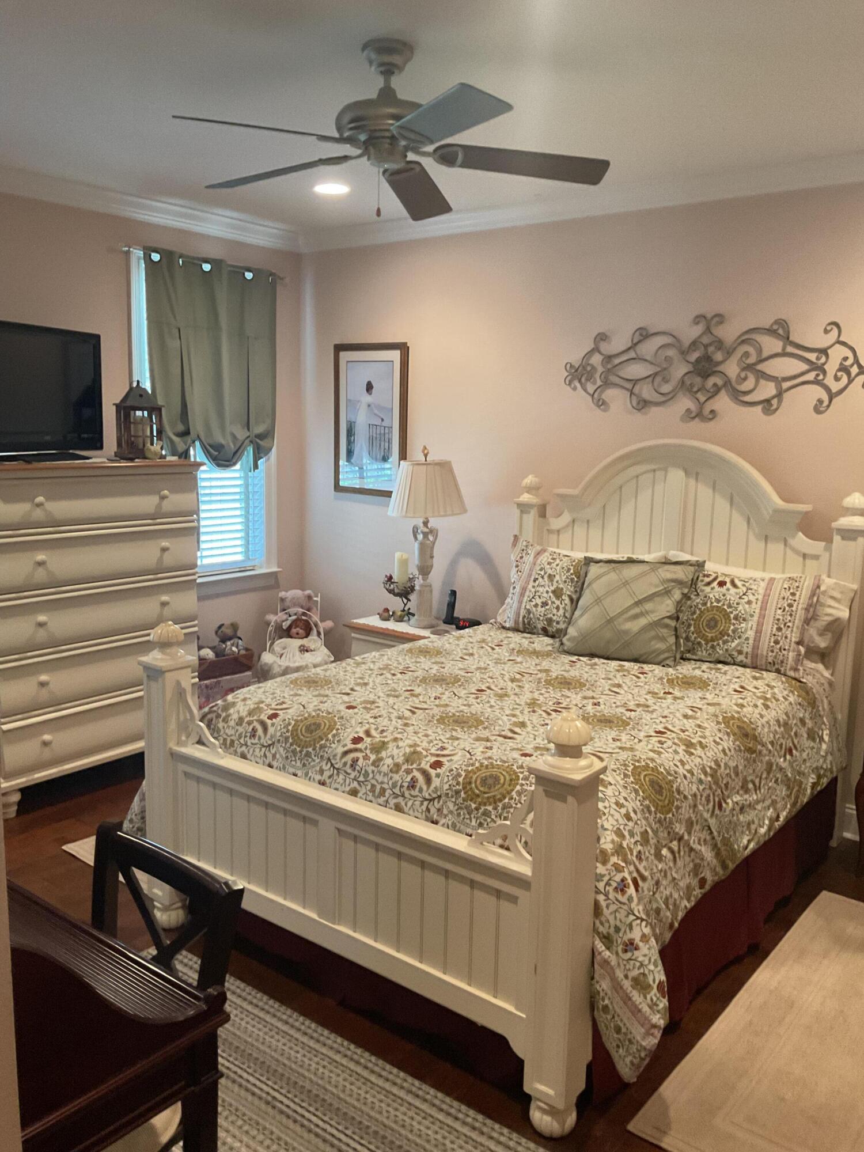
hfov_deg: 48.2
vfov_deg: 61.7
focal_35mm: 29
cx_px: 432
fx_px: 965
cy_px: 576
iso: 250
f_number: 1.8
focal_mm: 3
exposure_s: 1/60
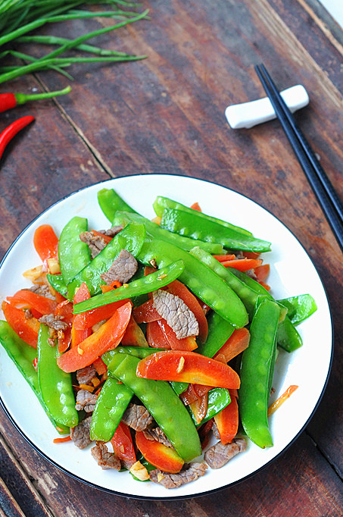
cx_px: 159
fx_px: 1261
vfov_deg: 23.1
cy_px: 296
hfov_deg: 15.5
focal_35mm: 88
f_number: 3.5
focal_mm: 50
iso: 800
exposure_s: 1/50
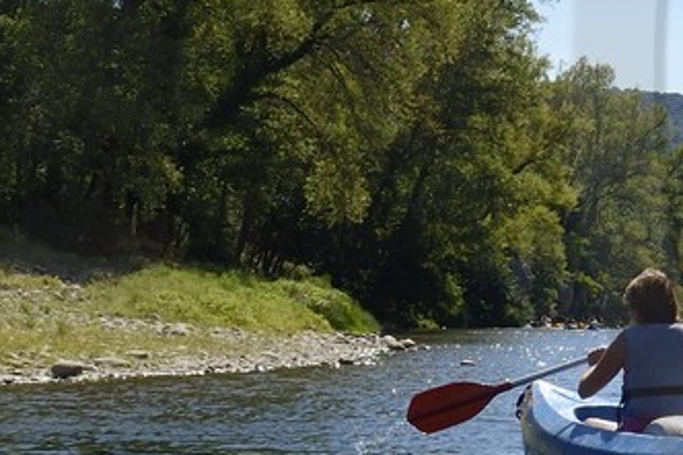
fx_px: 3110
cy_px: 76
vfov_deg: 8.3
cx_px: 1409
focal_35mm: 164
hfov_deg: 11.2
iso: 200
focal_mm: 34
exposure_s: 1/320
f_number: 11
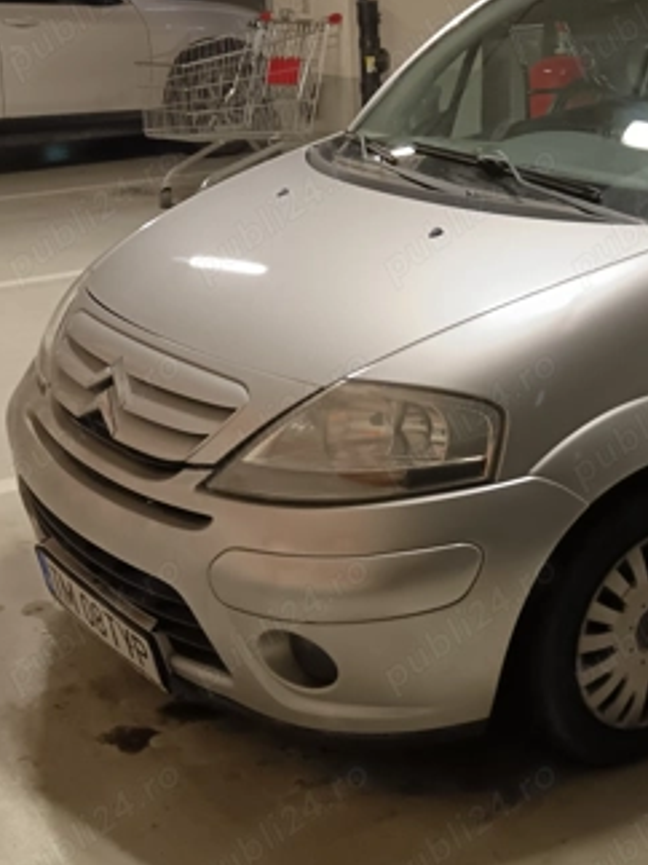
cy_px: 463
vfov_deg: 33.8
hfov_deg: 25.6
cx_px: 375
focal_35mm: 57
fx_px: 1424
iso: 769
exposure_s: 1/25
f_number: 1.9
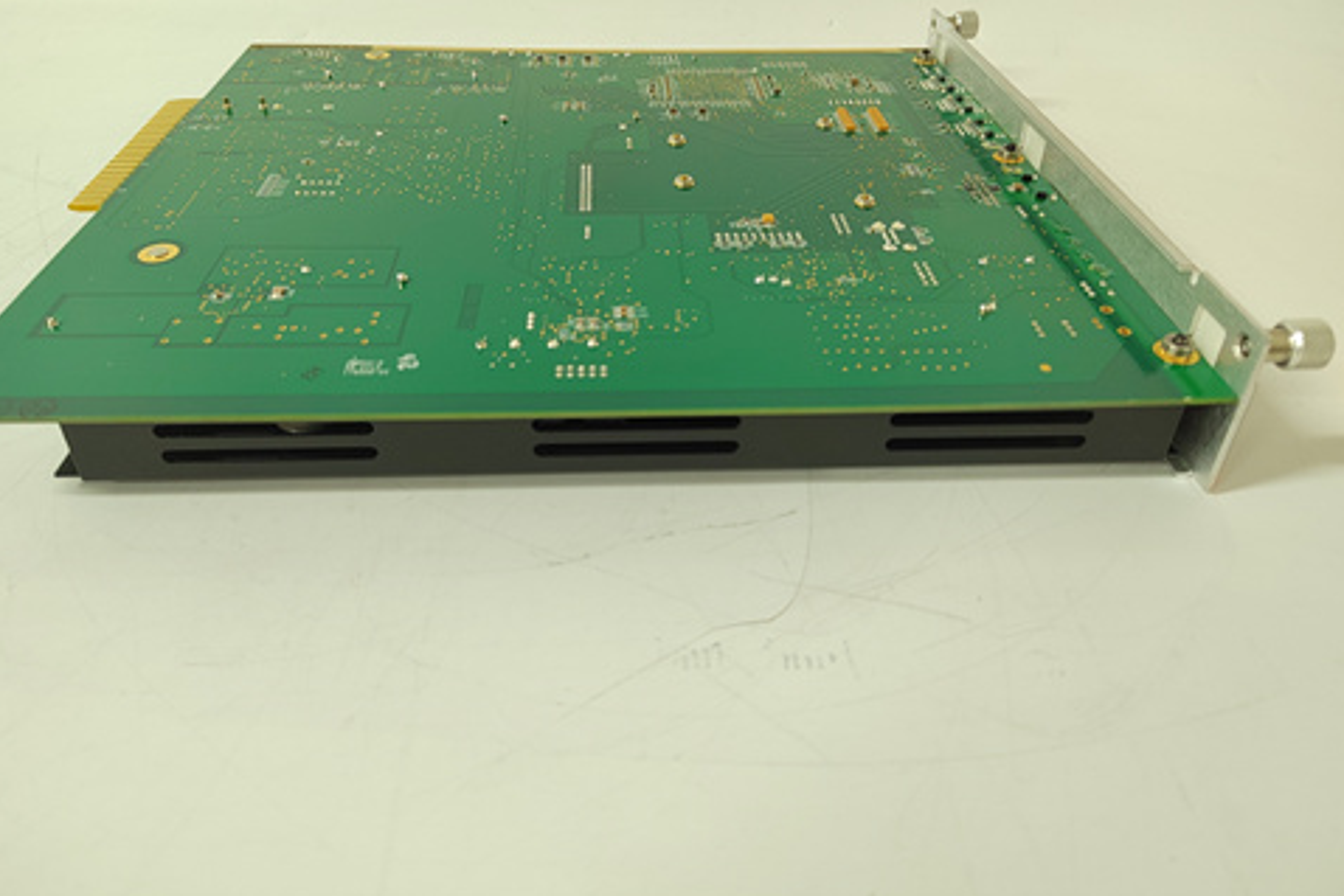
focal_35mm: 25
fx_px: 934
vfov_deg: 51.1
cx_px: 652
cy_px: 381
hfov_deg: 71.5
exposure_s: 1/50
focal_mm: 5.52
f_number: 1.9
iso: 1506
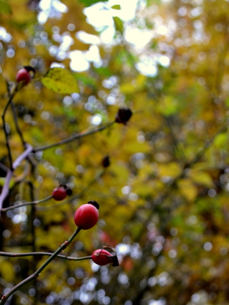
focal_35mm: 58
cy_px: 224
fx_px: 512
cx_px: 84
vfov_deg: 32.7
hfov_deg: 25.1
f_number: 6.3
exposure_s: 1/60
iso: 400
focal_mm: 24
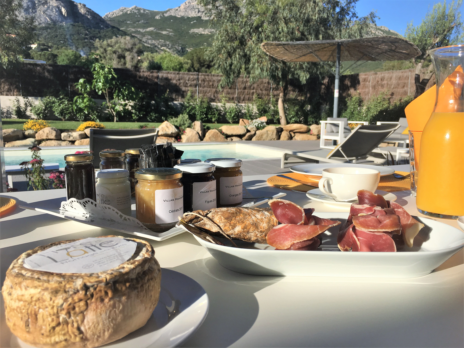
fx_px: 389
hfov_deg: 61.7
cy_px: 174
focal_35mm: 29
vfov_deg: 48.2
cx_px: 232
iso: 25
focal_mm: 4.15
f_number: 2.2
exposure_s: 1/1972
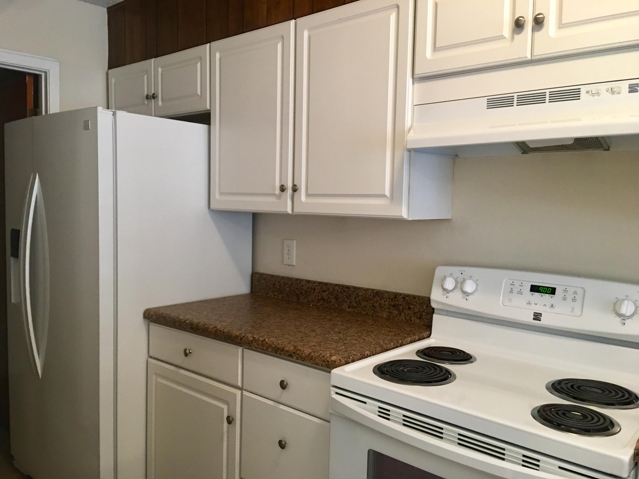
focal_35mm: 29
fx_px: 535
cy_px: 240
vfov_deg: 48.2
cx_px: 320
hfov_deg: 61.7
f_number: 2.2
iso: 64
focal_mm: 4.15
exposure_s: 1/15
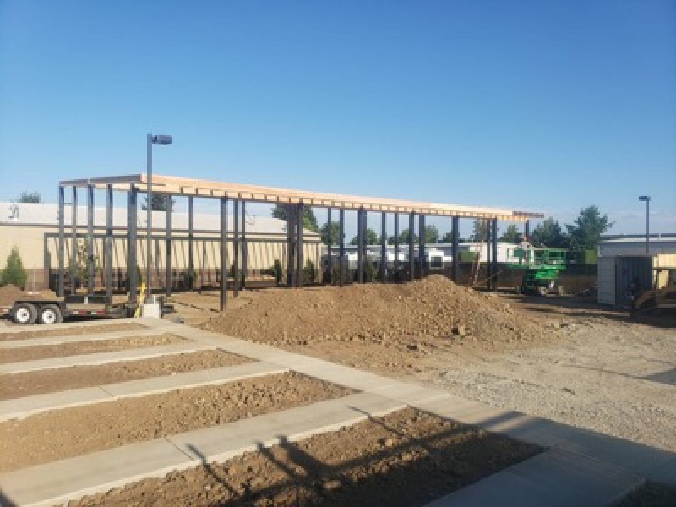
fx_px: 508
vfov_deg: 53.1
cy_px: 254
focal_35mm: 26
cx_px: 338
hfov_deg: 67.3
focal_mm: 4.3
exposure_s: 1/1050
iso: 50
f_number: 2.4
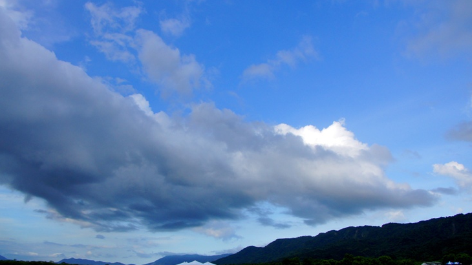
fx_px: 388
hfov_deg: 62.5
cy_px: 148
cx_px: 216
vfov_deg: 37.7
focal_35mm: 31
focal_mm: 18
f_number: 6.3
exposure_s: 1/1250
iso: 200
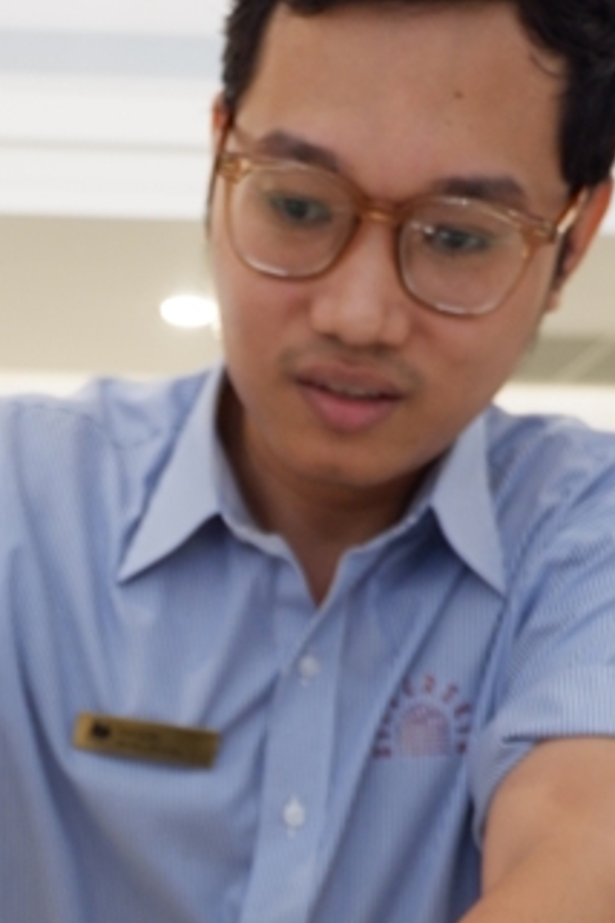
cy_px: 932
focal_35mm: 70
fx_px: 1794
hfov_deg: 19.1
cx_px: 69
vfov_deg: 27.2
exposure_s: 1/42
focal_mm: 20.1
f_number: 3.8
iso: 800
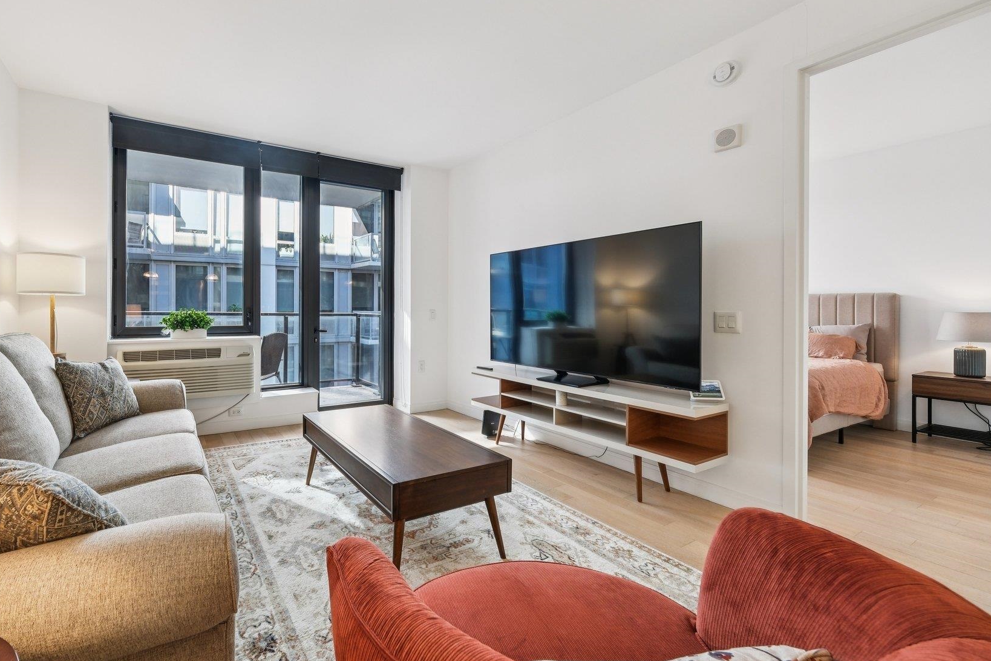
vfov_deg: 77.2
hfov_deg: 98.5
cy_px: 310
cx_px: 379
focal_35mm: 15
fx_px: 413
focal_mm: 8
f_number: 5.6
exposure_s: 1/15
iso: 200
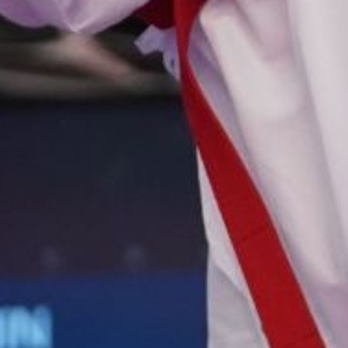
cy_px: -309
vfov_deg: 1.9
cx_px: 759
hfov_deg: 1.9
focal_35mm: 903
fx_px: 10271
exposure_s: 1/1000
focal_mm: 111
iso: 2000
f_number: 2.8
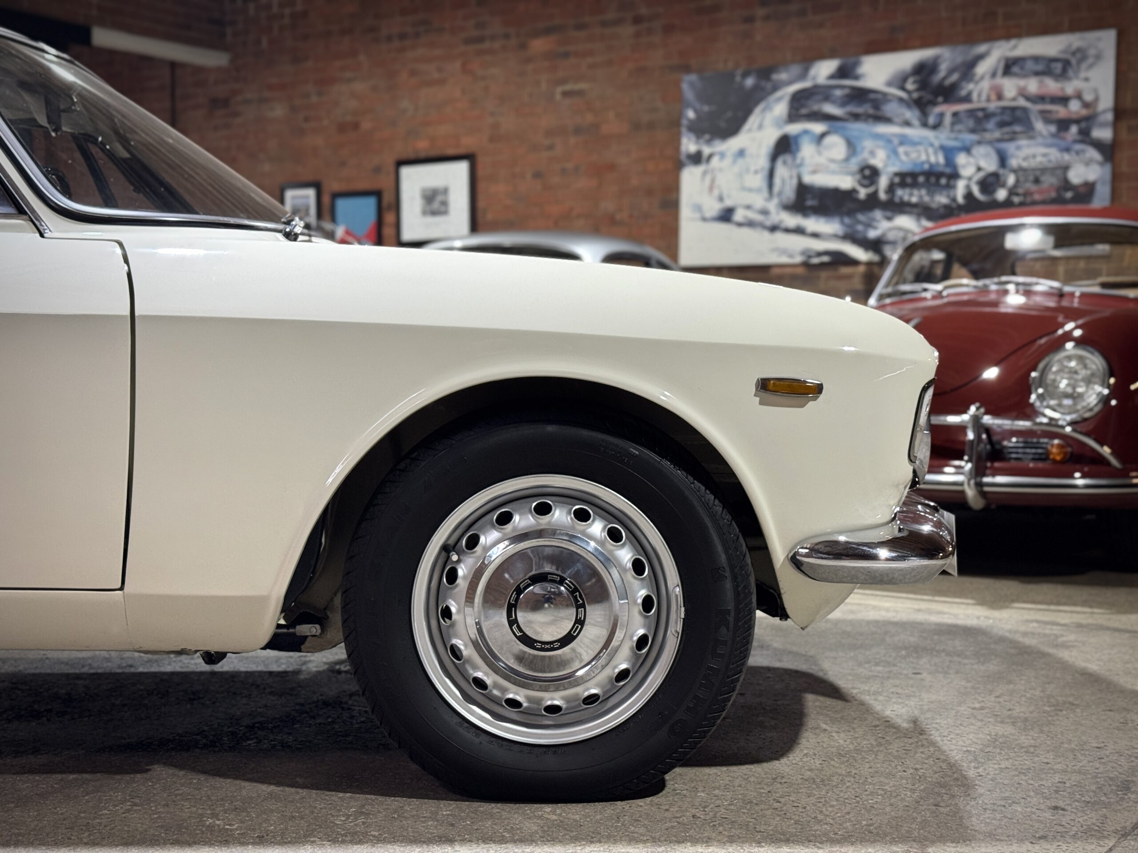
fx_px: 1578
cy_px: 426
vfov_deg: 30.3
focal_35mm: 48
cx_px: 569
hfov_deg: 39.7
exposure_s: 1/50
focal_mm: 6.76
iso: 200
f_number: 1.78
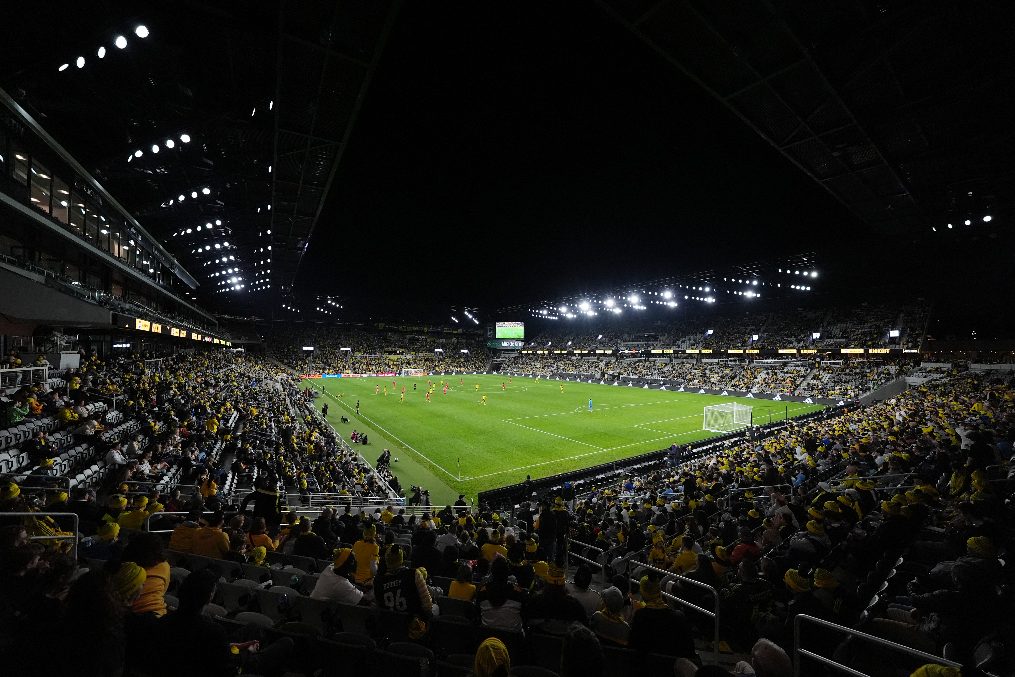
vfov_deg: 90.0
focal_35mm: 12
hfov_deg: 112.6
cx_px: 508
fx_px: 338
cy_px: 338
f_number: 3.5
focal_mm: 12
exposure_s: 1/1250
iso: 3200
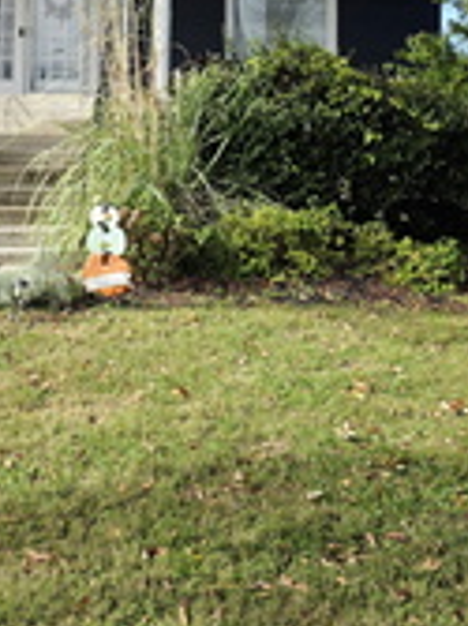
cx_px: 135
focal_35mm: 55
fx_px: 993
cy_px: 86
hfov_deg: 26.3
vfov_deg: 33.5
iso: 80
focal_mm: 6.3
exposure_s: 1/3333
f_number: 1.7
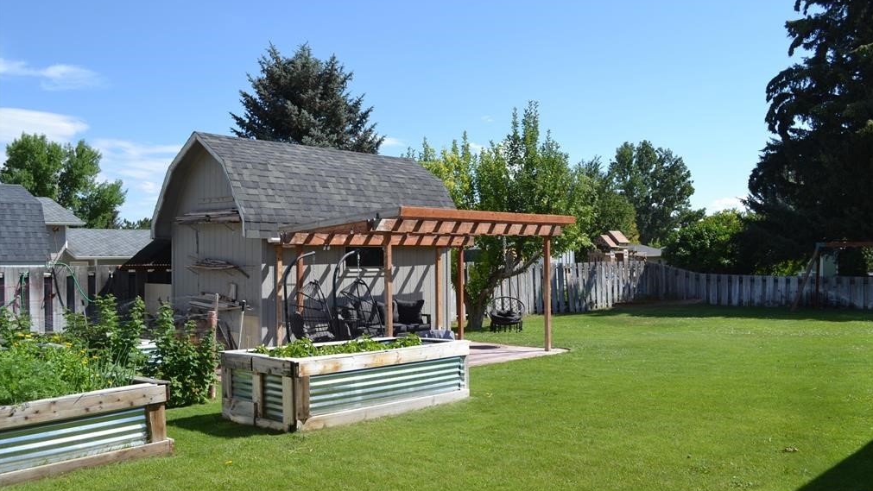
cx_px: 440
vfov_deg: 33.7
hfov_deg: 56.6
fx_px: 810
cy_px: 255
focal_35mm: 35
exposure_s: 1/250
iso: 100
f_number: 8
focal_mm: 22
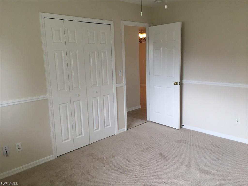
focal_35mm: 29
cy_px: 93
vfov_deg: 48.2
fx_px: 208
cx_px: 124
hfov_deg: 61.7
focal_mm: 4.15
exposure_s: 1/30
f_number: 2.2
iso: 32
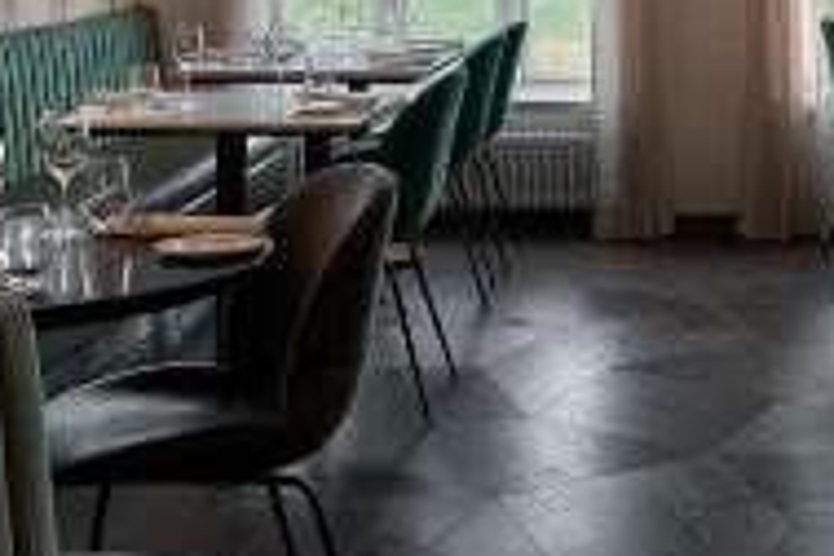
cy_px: -84
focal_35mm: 89
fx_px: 2062
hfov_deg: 22.4
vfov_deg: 14.9
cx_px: 710
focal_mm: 35
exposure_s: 5
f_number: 8
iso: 100
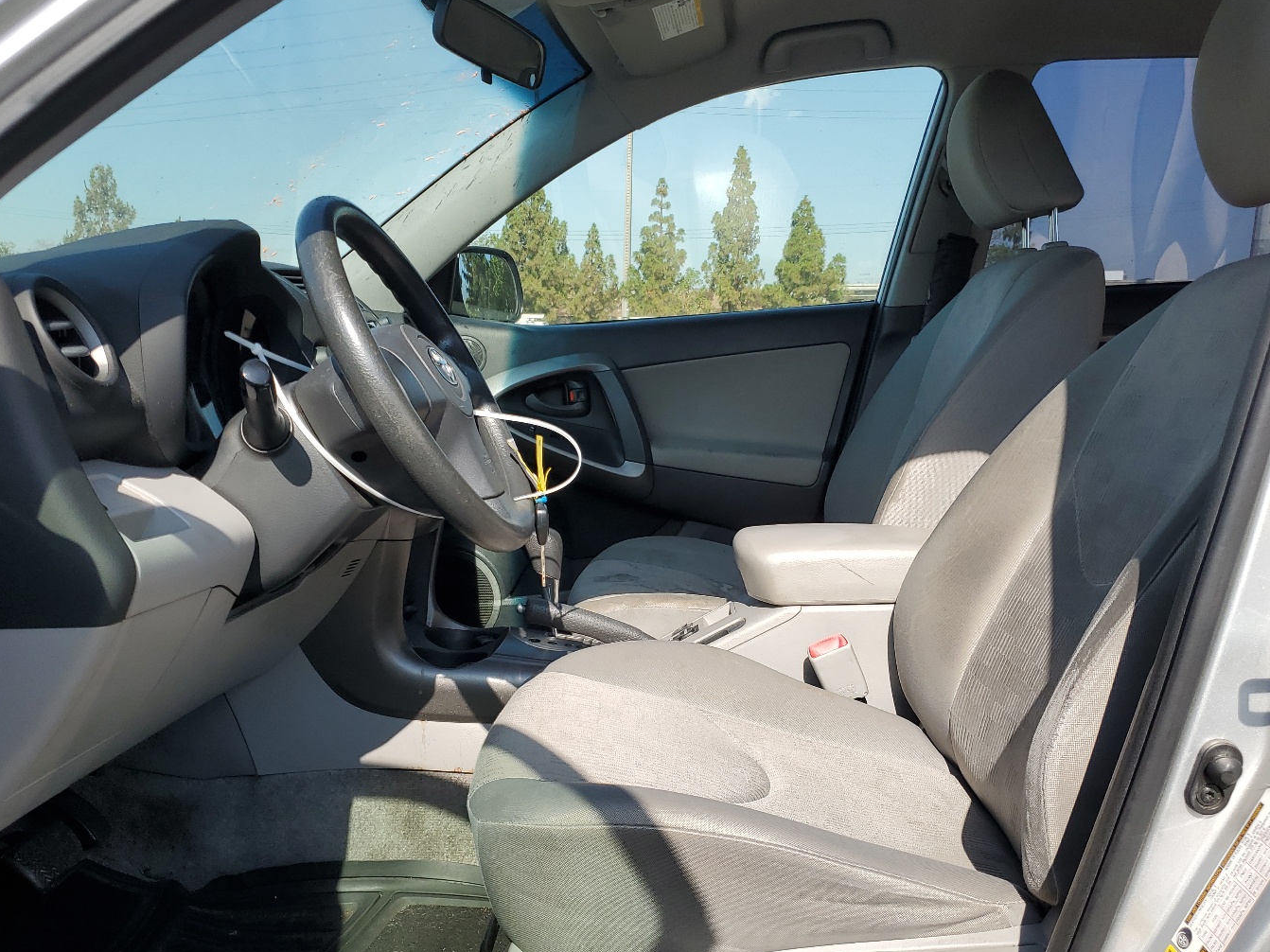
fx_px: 1137
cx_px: 626
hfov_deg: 58.4
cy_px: 533
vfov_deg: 45.3
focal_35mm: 31
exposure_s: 1/1667
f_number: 1.5
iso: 50
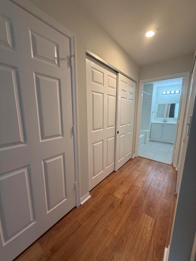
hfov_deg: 85.7
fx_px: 106
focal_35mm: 14
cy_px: 130
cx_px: 98
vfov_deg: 102.1
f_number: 2.2
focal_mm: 2.22
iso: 250
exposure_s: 1/120
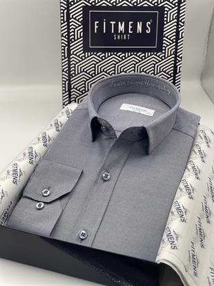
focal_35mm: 52
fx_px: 428
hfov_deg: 28.0
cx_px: 107
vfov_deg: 36.8
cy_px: 143
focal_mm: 6
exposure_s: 1/100
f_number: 2
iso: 32
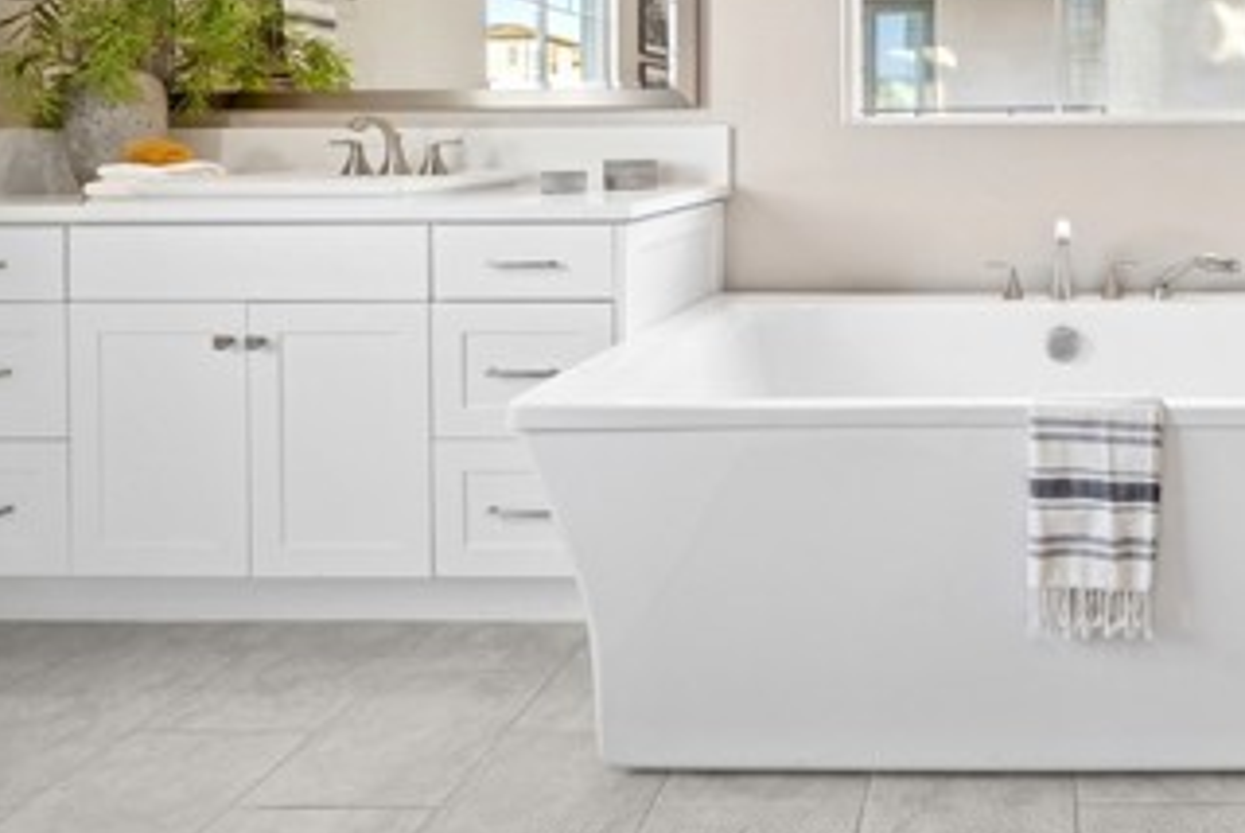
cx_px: 1039
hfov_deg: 65.3
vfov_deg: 48.8
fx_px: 831
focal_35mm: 24
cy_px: 119
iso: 400
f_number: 8
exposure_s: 1/8
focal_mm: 12
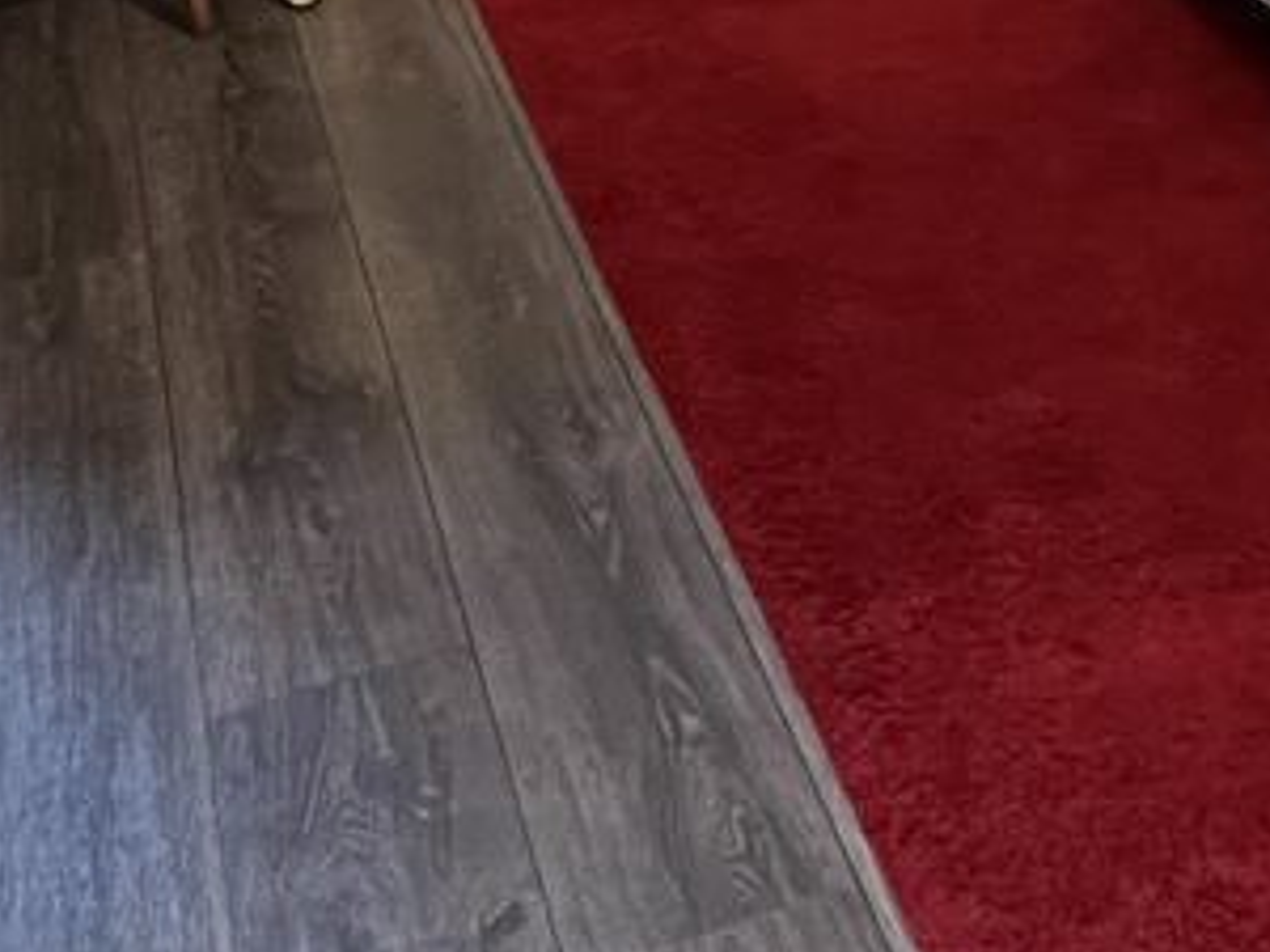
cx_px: 665
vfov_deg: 21.6
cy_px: -614
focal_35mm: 52
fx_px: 1908
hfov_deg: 36.8
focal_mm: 1.57
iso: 640
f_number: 1.8
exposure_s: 1/50
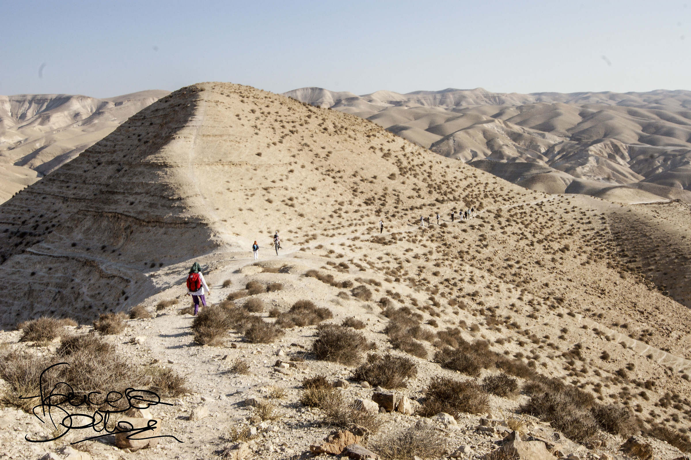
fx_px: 748
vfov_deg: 34.2
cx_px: 346
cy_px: 230
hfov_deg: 49.6
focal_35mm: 39
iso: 200
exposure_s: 1/60
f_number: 22
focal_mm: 26
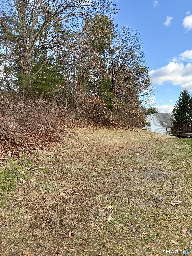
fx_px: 177
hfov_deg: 56.8
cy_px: 128
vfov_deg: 71.6
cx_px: 96
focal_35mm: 24
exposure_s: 1/813
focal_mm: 6.76
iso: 100
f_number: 1.78
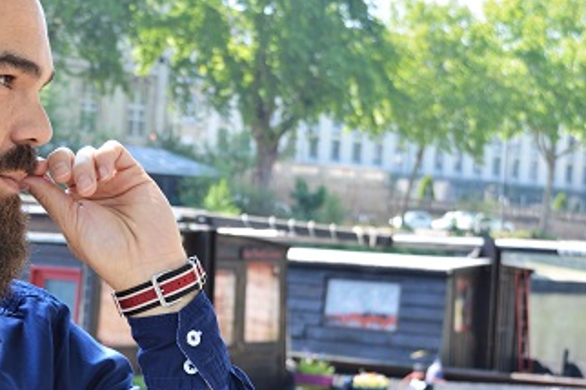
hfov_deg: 21.3
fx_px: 1529
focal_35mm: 94
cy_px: 251
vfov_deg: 14.5
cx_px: 87
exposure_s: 1/125
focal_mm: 31
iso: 110
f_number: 5.6
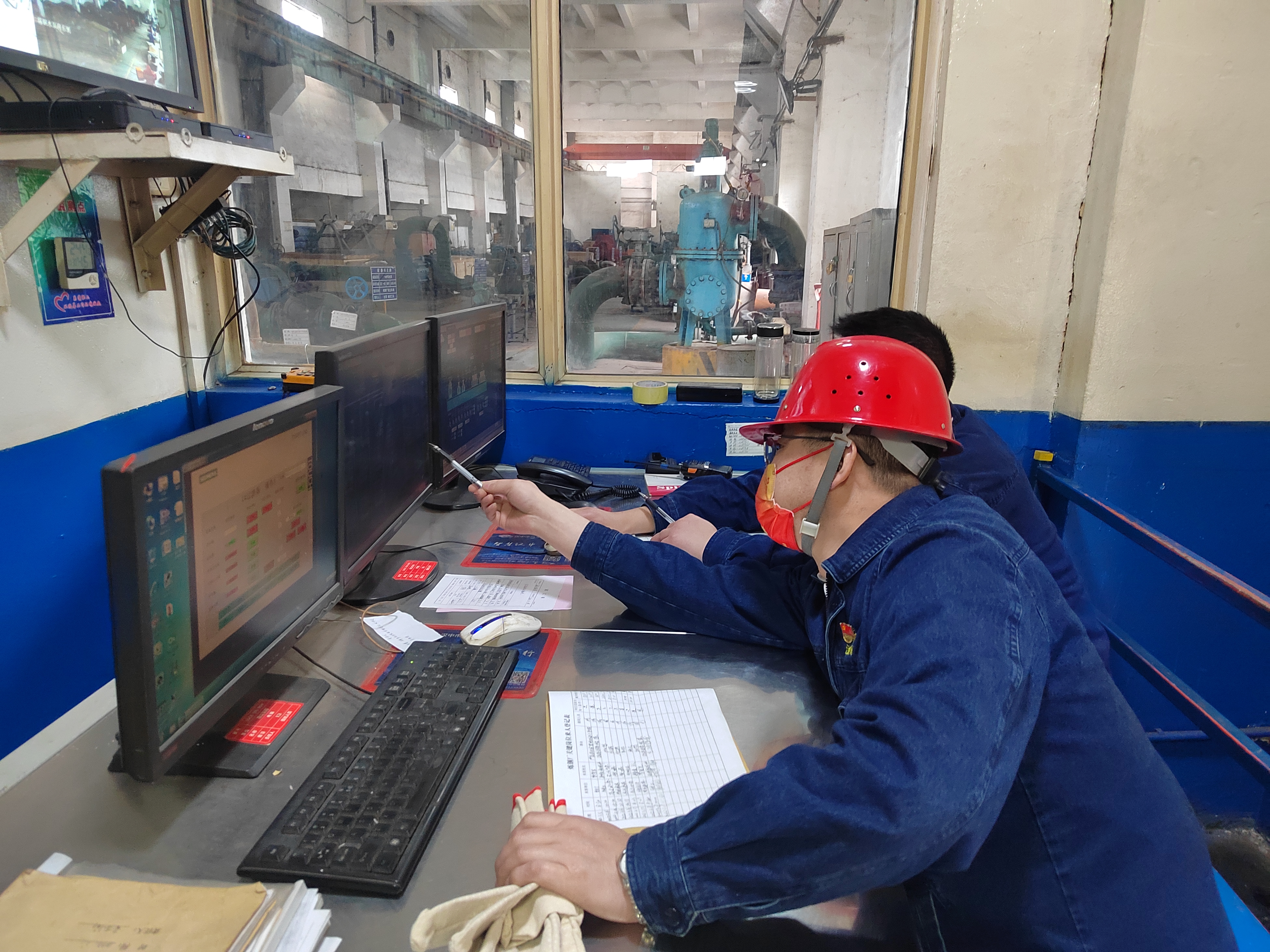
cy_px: 476
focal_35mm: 23
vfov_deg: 58.9
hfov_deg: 73.9
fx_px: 844
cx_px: 635
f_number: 1.9
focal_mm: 5.52
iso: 4080
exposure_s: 1/50
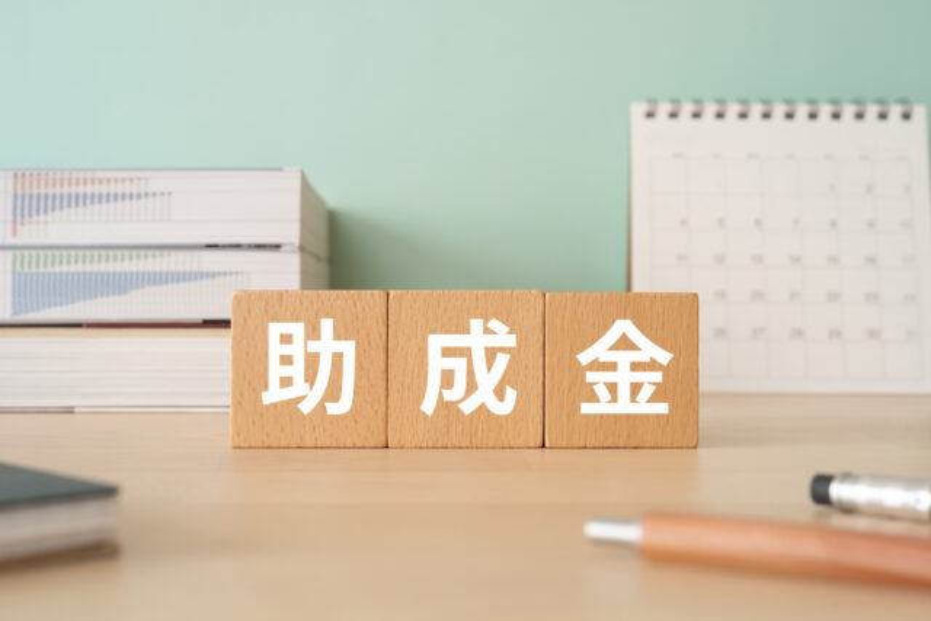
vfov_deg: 27.0
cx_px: 466
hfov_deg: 39.6
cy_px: 310
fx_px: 1293
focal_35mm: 50
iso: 100
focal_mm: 50
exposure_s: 1/10
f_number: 9
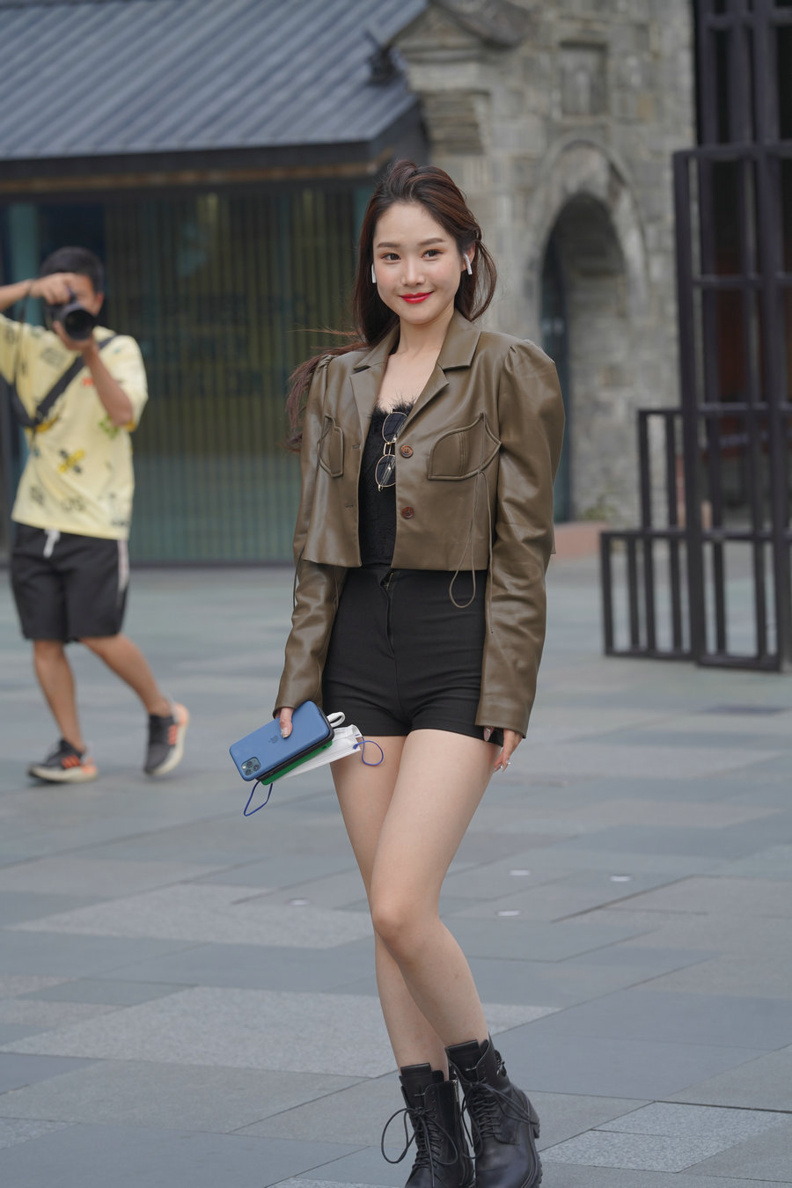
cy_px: 594
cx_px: 396
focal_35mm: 135
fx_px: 4455
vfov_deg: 15.2
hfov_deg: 10.2
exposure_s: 1/500
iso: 250
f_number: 5.6
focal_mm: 135
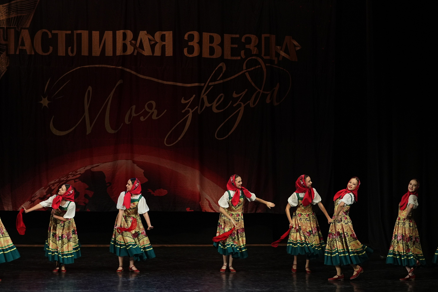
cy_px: 105
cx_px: 202
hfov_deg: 18.3
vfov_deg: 12.2
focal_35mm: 112
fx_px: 1363
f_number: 2.8
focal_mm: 82
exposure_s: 1/400
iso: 2500
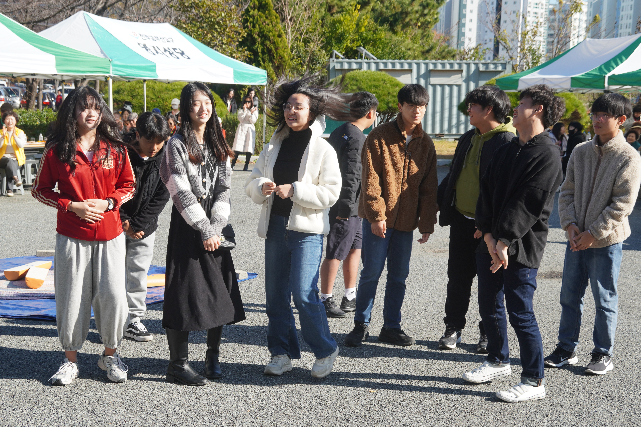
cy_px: 214
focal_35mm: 62
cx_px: 320
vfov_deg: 22.1
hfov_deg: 32.6
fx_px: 1095
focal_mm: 41
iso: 100
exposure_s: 1/160
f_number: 7.1
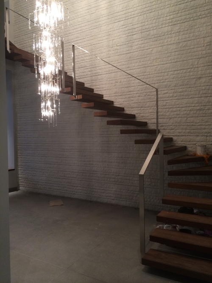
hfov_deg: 46.8
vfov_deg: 60.0
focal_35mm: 30
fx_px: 245
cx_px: 106
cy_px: 142
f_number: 2.2
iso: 100
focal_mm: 4.12
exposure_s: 1/33
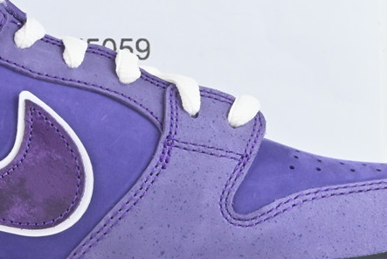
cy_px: 109
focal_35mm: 138
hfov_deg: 14.6
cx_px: 14
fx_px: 1484
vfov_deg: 10.0
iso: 1250
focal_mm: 34
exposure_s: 1/15
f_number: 22
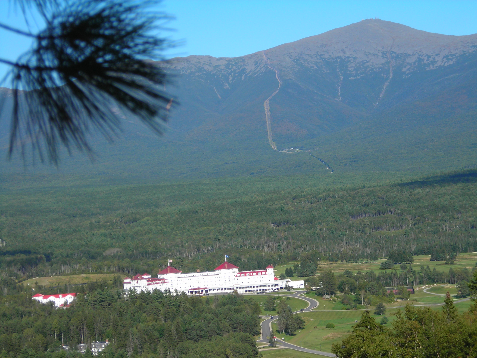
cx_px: 238
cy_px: 179
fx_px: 1598
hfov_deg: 17.0
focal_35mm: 116
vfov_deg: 12.8
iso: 50
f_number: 5.3
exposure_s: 1/293
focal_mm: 19.2
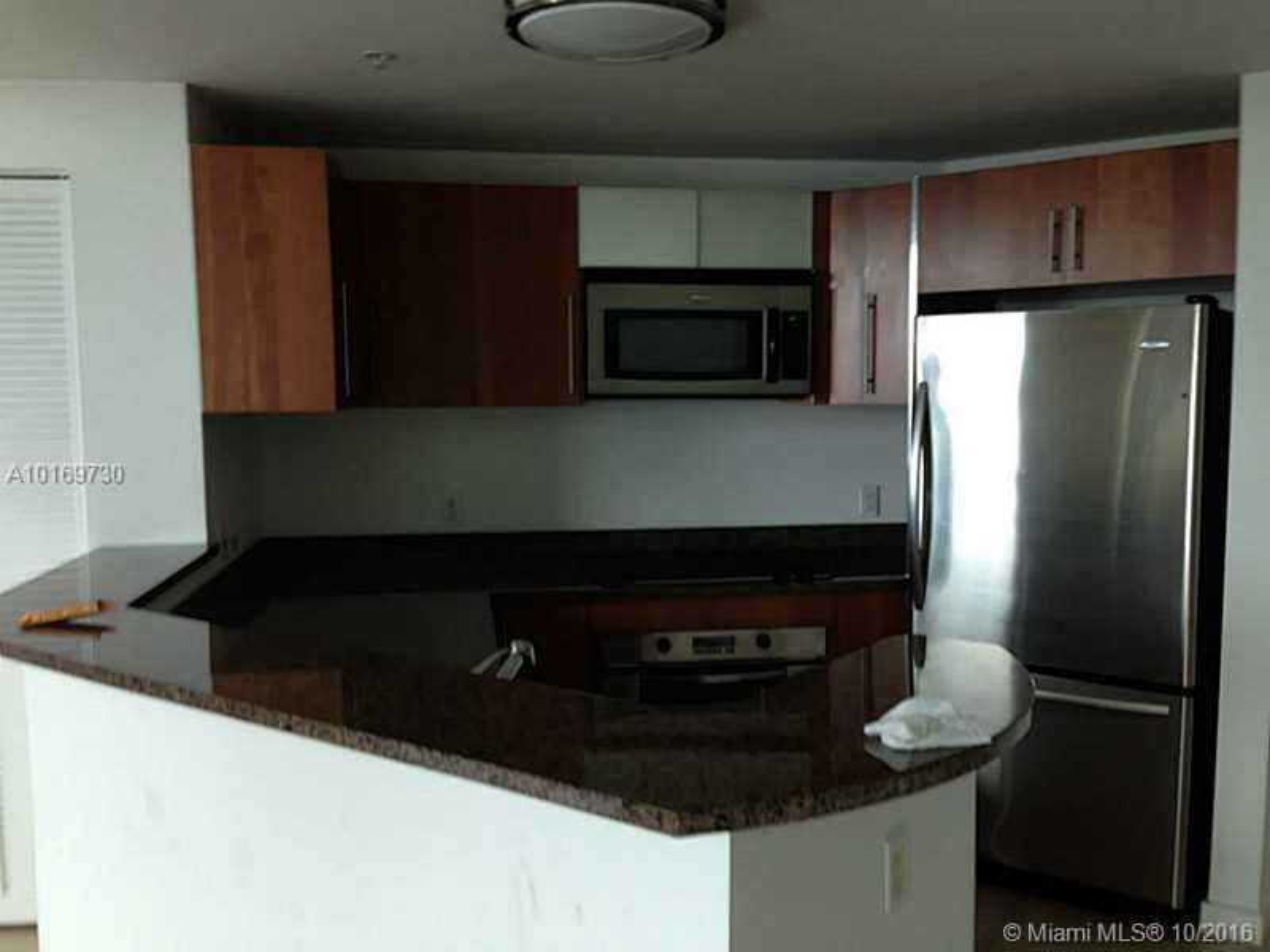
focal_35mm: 33
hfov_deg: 55.4
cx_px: 635
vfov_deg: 42.9
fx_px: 1211
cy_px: 476
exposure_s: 1/20
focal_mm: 4.12
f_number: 2.4
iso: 50
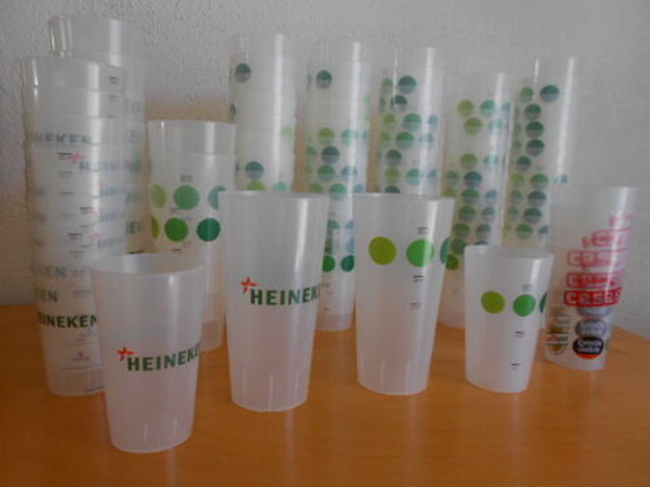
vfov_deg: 53.1
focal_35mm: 26
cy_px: 244
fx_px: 488
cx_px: 325
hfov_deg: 67.3
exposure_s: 1/20
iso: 100
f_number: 3.2
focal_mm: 4.6
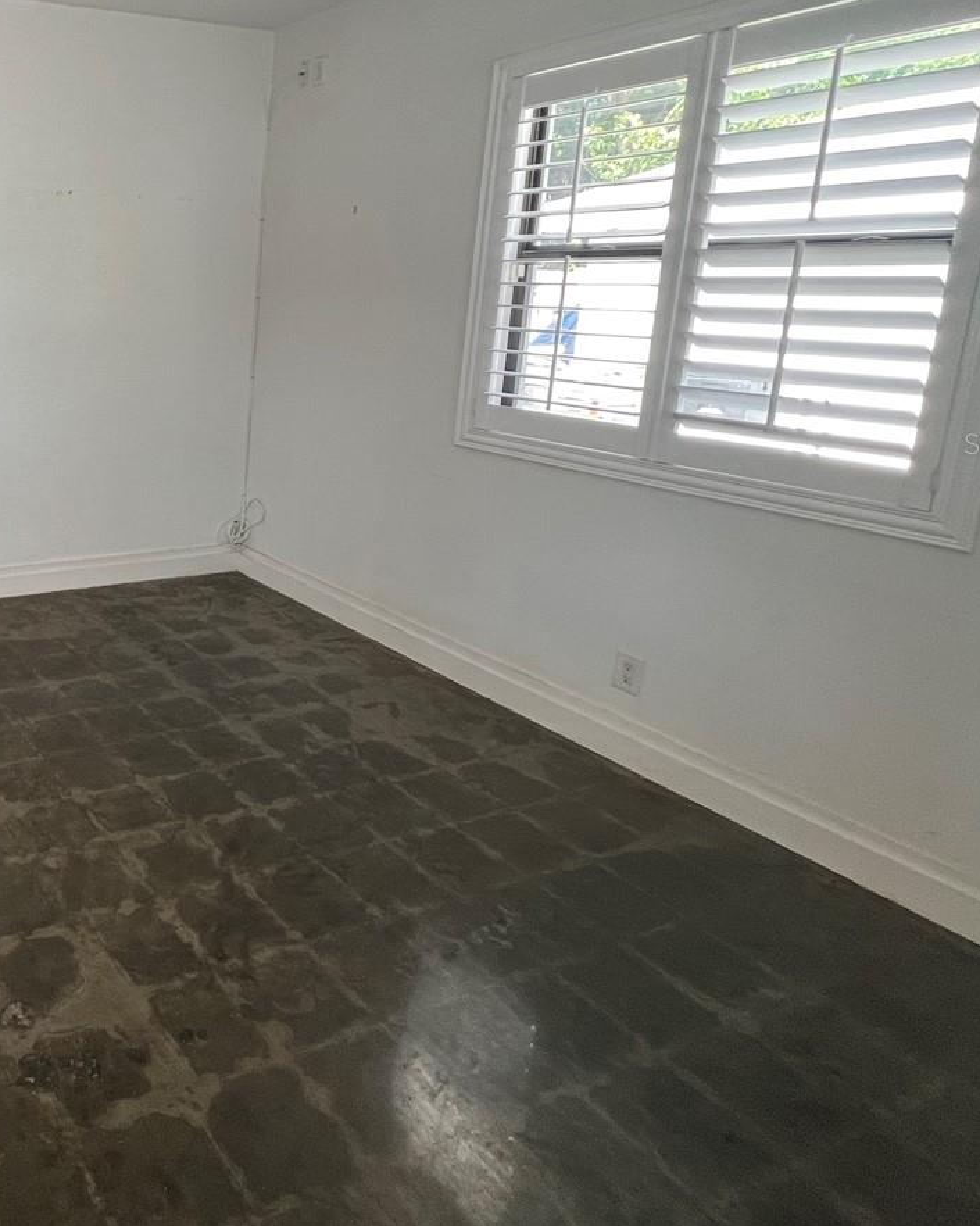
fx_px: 834
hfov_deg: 49.0
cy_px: 443
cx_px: -15
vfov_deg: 71.1
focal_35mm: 23
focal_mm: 1.57
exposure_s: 1/120
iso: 125
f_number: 1.8
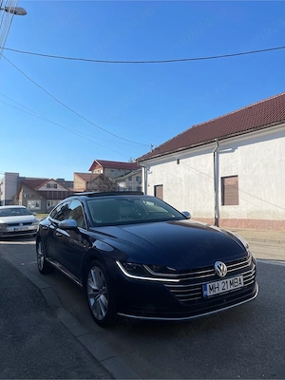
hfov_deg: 54.9
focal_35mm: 25
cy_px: 190
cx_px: 142
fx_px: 274
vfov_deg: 69.4
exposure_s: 1/3922
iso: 32
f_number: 1.6
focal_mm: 5.1
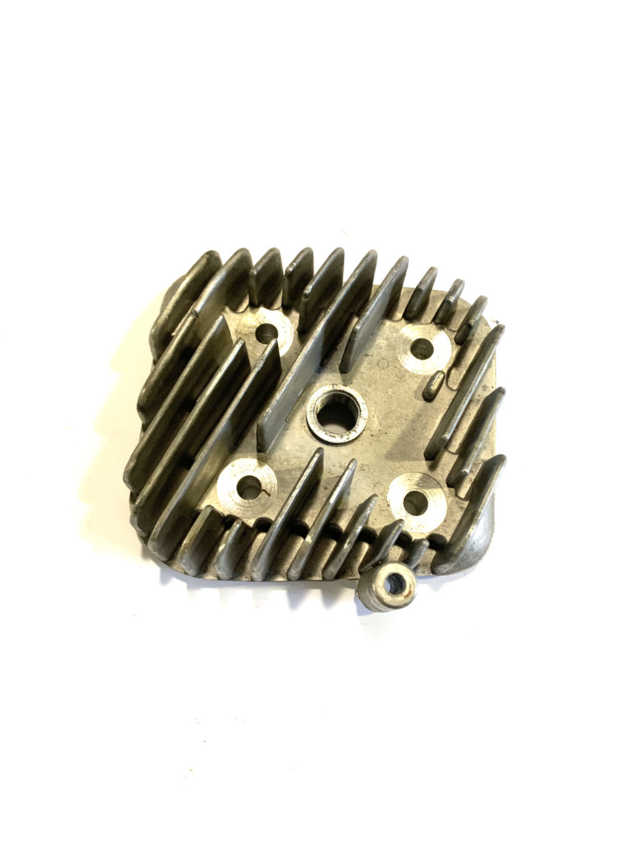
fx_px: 640
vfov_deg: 67.3
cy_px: 426
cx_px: 320
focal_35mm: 26
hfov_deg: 53.1
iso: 200
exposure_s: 1/50
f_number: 1.8
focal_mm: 4.25
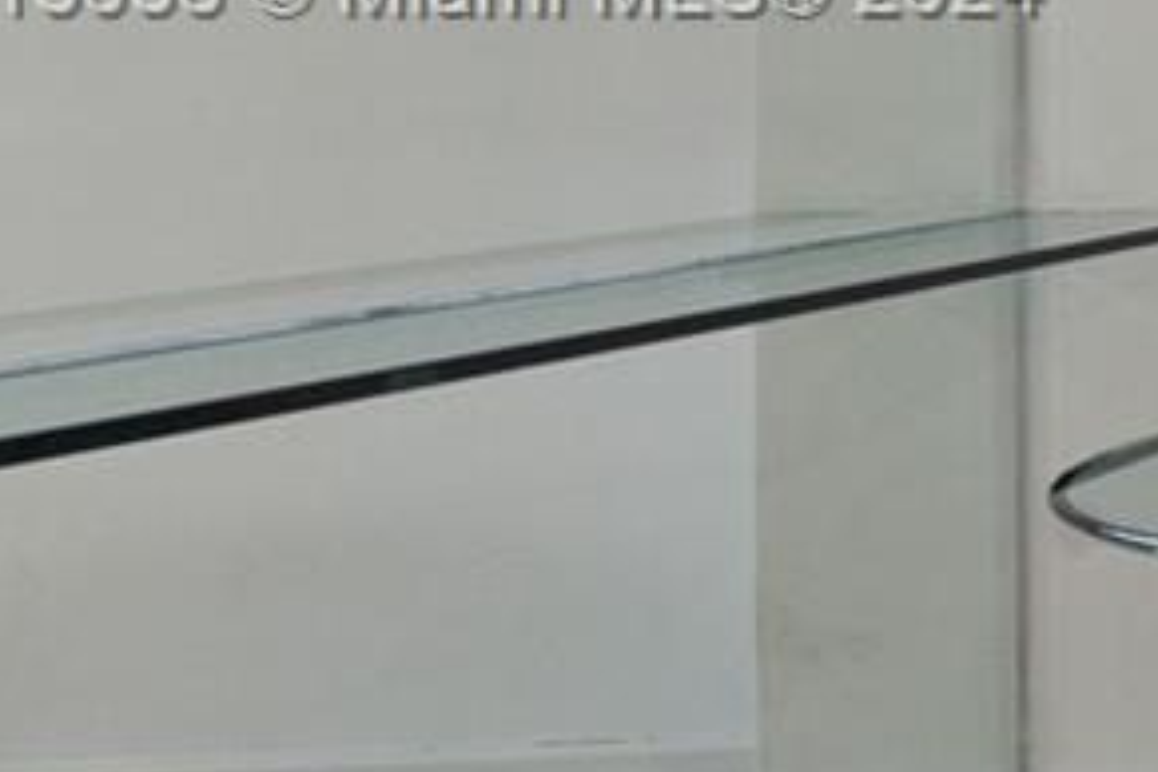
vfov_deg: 15.2
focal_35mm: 88
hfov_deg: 13.8
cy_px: -8
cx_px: 2953
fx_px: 2830
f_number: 11
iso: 1250
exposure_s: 1/25
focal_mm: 16
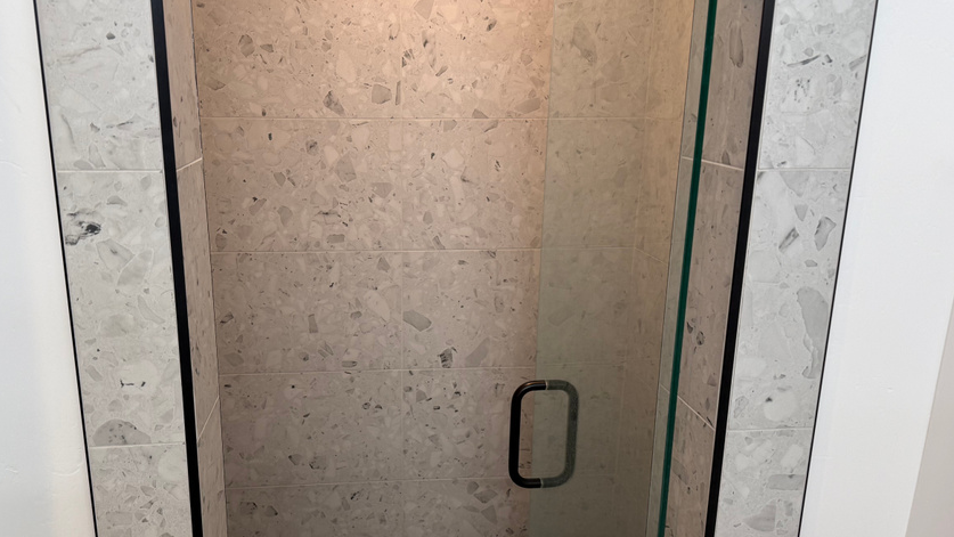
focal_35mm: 32
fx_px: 810
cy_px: 318
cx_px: 416
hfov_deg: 60.8
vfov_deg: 36.6
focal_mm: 6.76
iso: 100
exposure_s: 1/120
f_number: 1.78
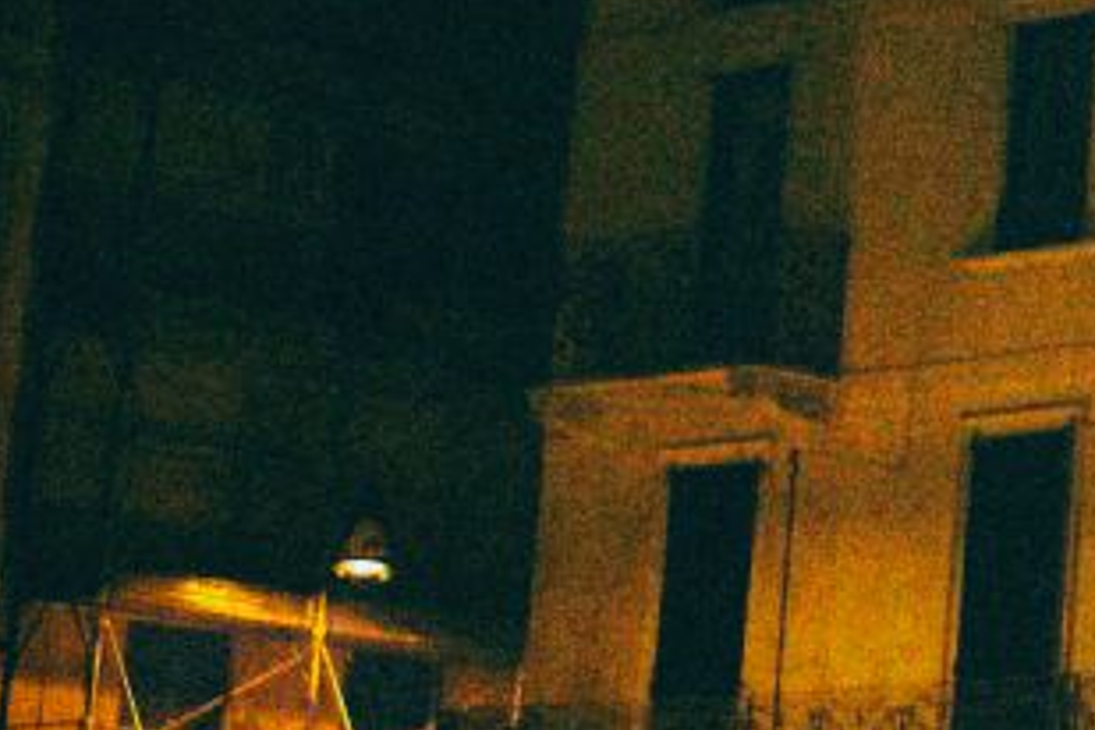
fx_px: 5323
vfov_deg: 7.8
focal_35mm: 175
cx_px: 2077
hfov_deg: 10.9
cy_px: 322
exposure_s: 1/80
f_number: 2.8
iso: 800
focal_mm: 24
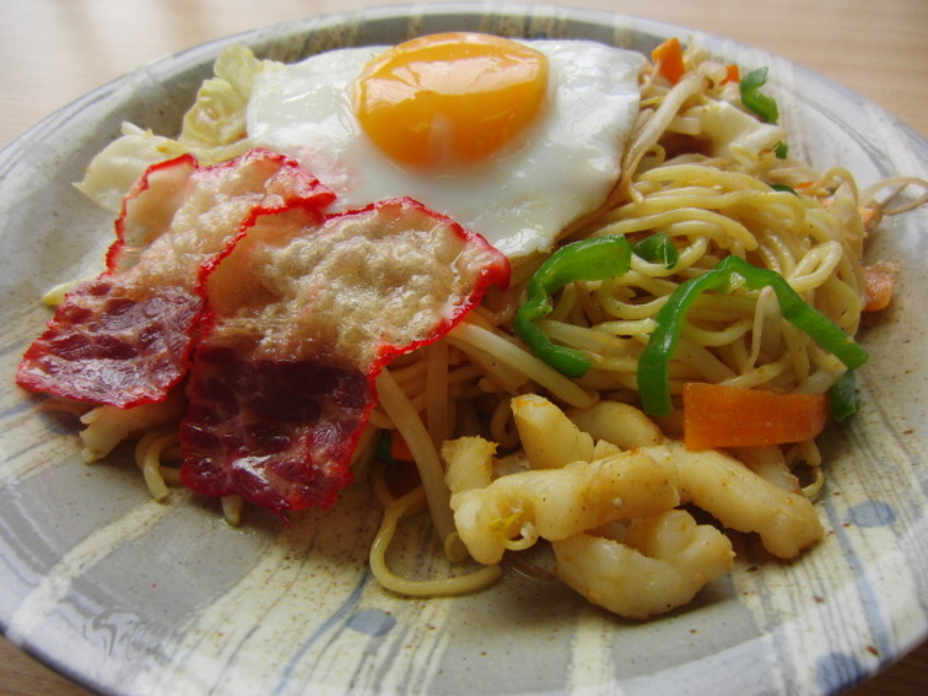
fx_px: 643
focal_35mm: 24
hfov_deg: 71.6
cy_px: 348
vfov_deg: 56.8
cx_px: 464
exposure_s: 1/200
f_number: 3.2
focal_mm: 4.3
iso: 100
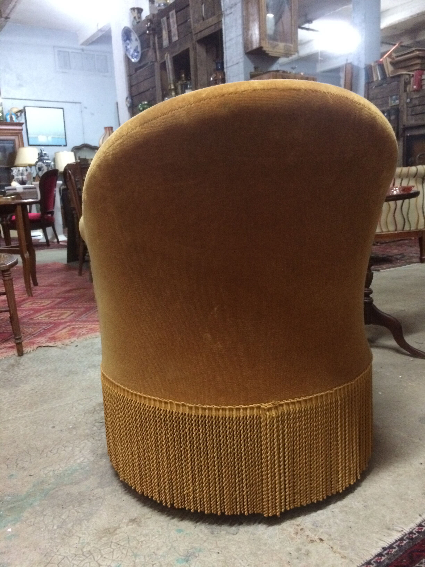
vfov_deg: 61.7
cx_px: 212
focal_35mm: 29
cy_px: 284
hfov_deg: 48.2
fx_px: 475
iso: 400
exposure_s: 1/17
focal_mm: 4.15
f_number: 2.2
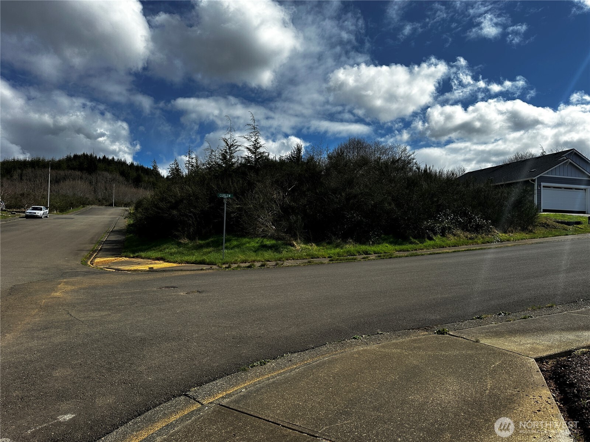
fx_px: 409
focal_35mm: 24
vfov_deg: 56.8
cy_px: 221
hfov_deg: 71.6
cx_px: 295
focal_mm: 6.86
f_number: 1.78
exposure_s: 1/7042
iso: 80
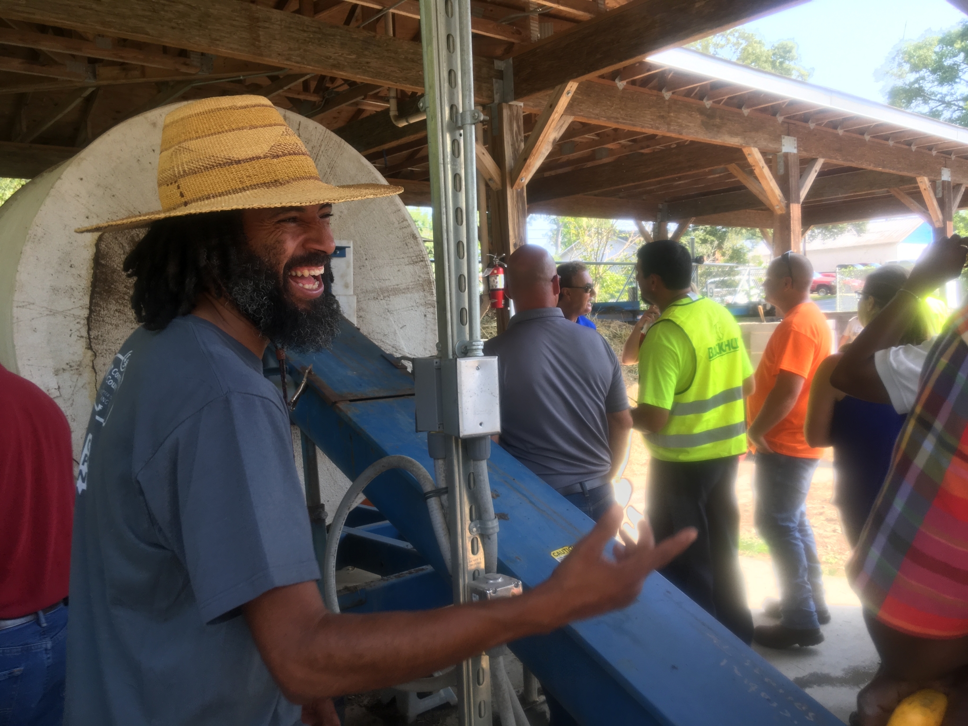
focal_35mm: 29
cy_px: 363
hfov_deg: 61.7
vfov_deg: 48.2
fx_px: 811
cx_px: 484
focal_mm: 4.15
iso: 25
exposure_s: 1/120
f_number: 2.2
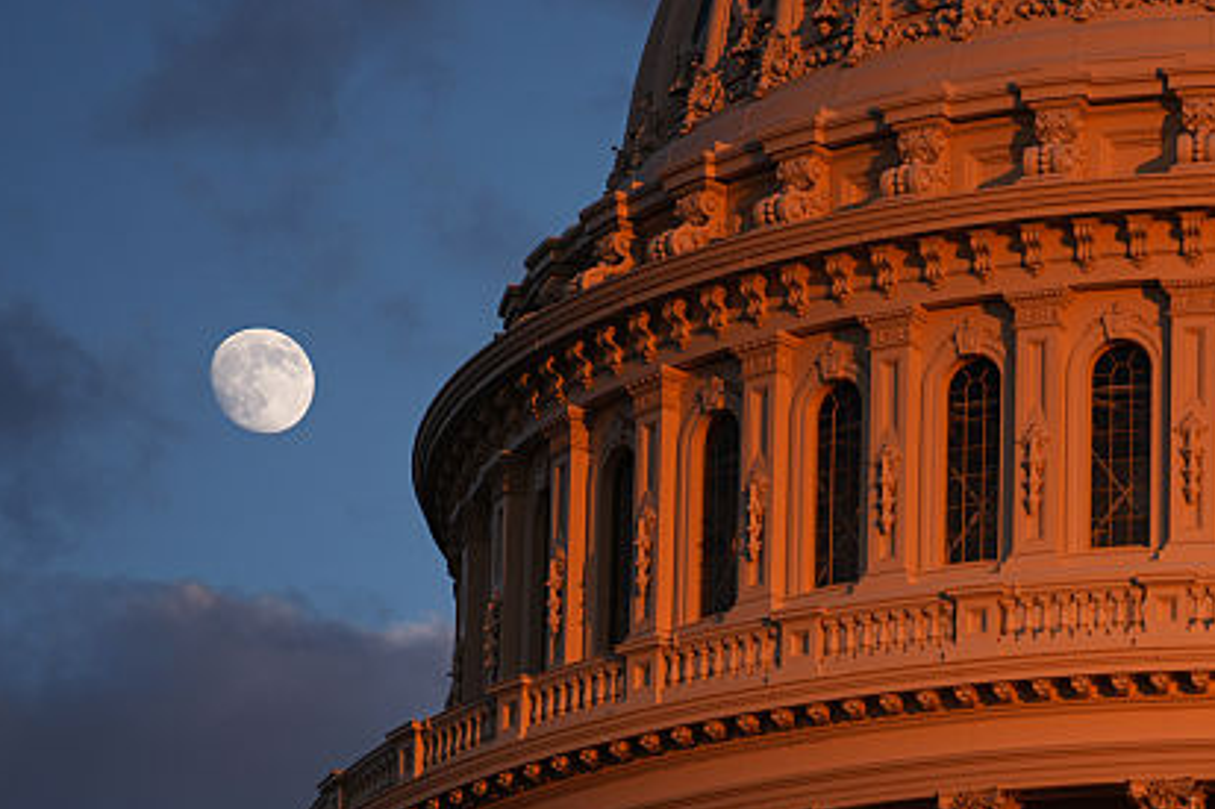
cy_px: 978
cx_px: 1209
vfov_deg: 4.1
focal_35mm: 335
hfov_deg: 6.1
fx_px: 11301
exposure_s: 1/1250
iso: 100
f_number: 1.8
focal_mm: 135
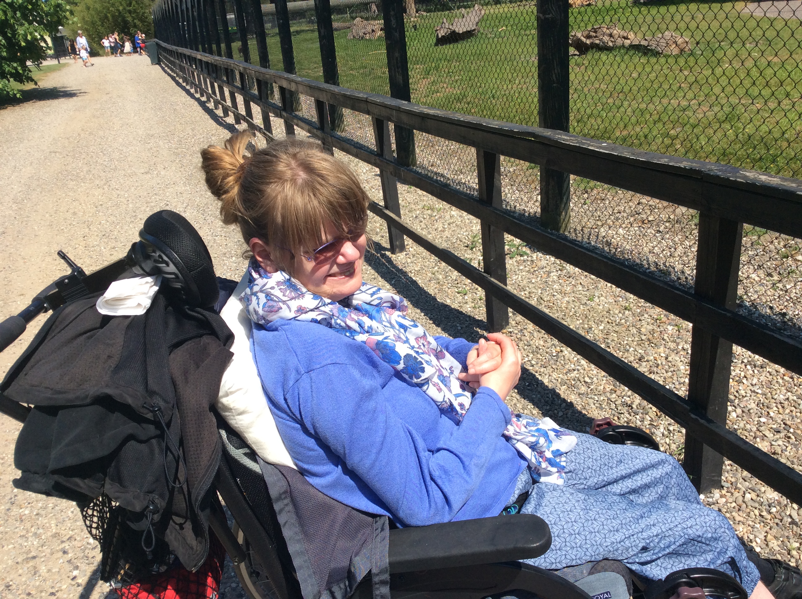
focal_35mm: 32
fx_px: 740
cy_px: 300
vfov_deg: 44.1
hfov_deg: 56.9
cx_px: 401
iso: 32
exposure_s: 1/1330
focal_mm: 3.3
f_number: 2.4
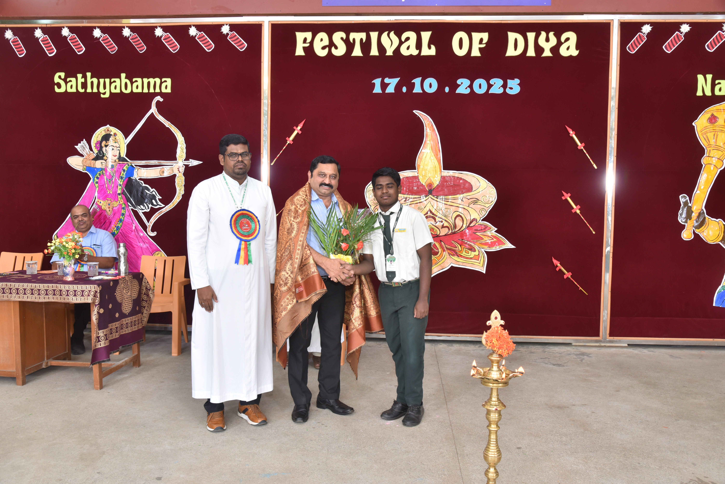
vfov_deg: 43.6
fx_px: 604
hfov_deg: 61.9
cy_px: 242
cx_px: 362
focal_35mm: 30
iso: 800
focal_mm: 30
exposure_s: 1/125
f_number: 9
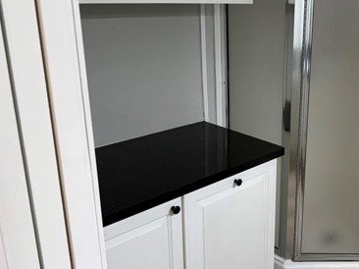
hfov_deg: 42.6
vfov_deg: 34.3
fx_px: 435
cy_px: 130
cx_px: 291
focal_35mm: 42
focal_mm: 6.76
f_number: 1.78
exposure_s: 1/120
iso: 200
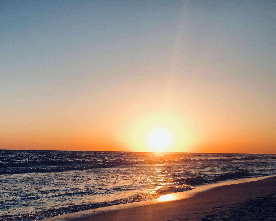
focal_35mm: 49
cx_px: 39
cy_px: 169
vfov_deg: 30.3
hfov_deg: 36.2
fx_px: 400
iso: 20
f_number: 1.8
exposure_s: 1/1880
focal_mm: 3.99
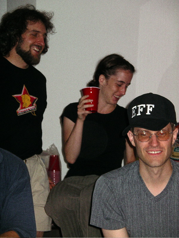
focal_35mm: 114
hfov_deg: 13.0
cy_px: 119
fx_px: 786
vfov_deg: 17.3
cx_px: 90
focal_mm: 23.8
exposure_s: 1/76
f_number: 4
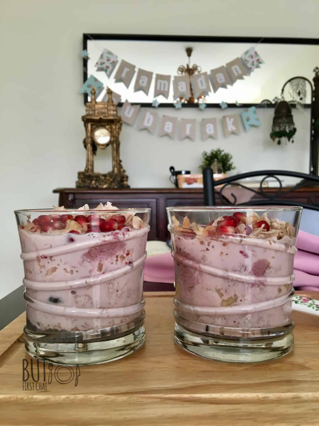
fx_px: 356
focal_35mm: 29
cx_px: 160
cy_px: 213
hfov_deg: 48.2
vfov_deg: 61.7
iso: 64
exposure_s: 1/33
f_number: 2.2
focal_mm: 4.15
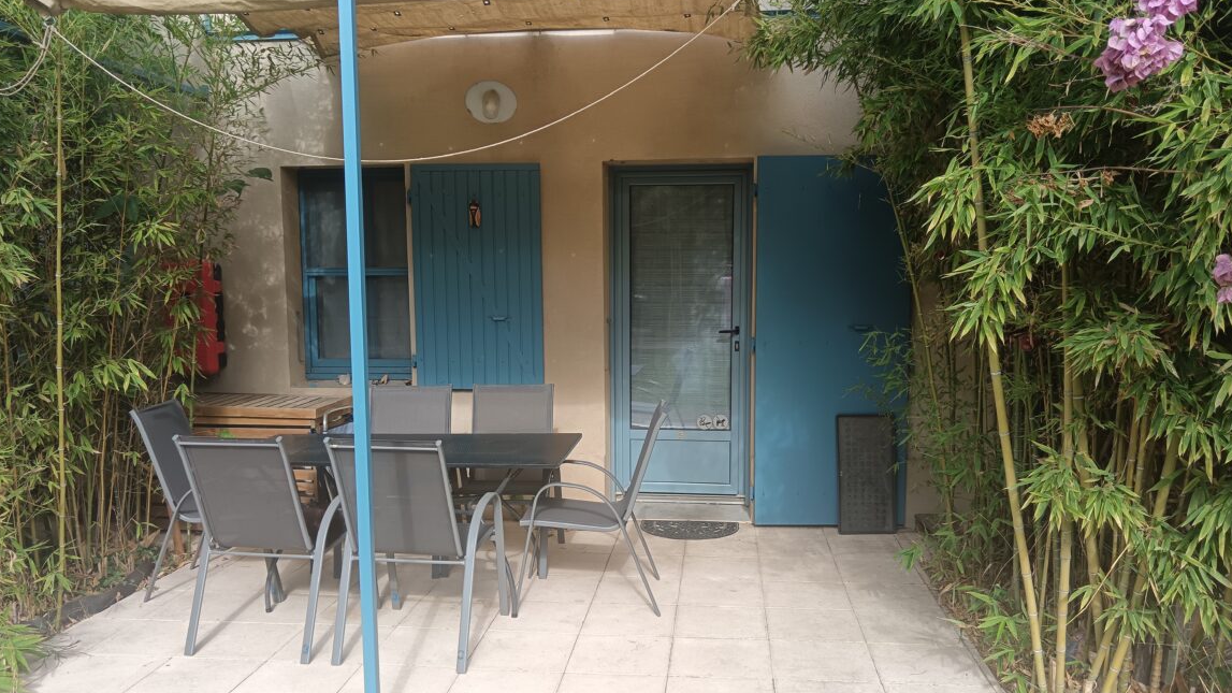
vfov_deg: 38.9
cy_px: 391
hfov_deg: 64.3
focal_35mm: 30
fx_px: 980
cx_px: 611
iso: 100
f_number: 1.9
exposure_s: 1/303
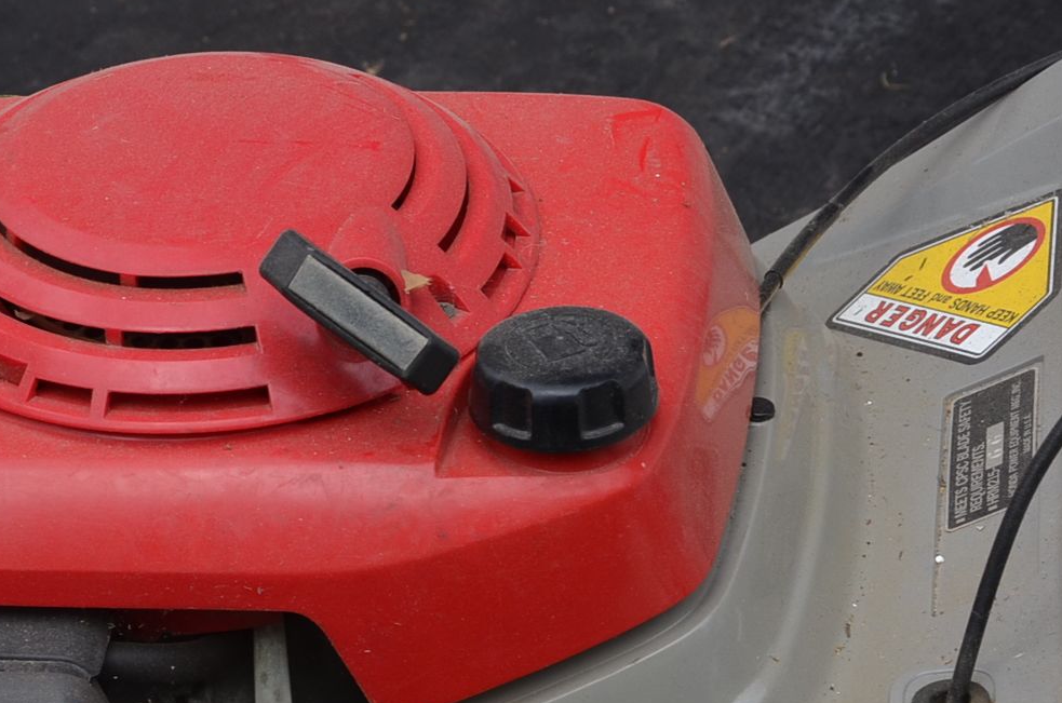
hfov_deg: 10.9
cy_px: 786
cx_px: 280
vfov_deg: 7.2
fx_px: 5534
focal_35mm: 188
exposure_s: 1/125
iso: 200
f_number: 5.6
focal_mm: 50
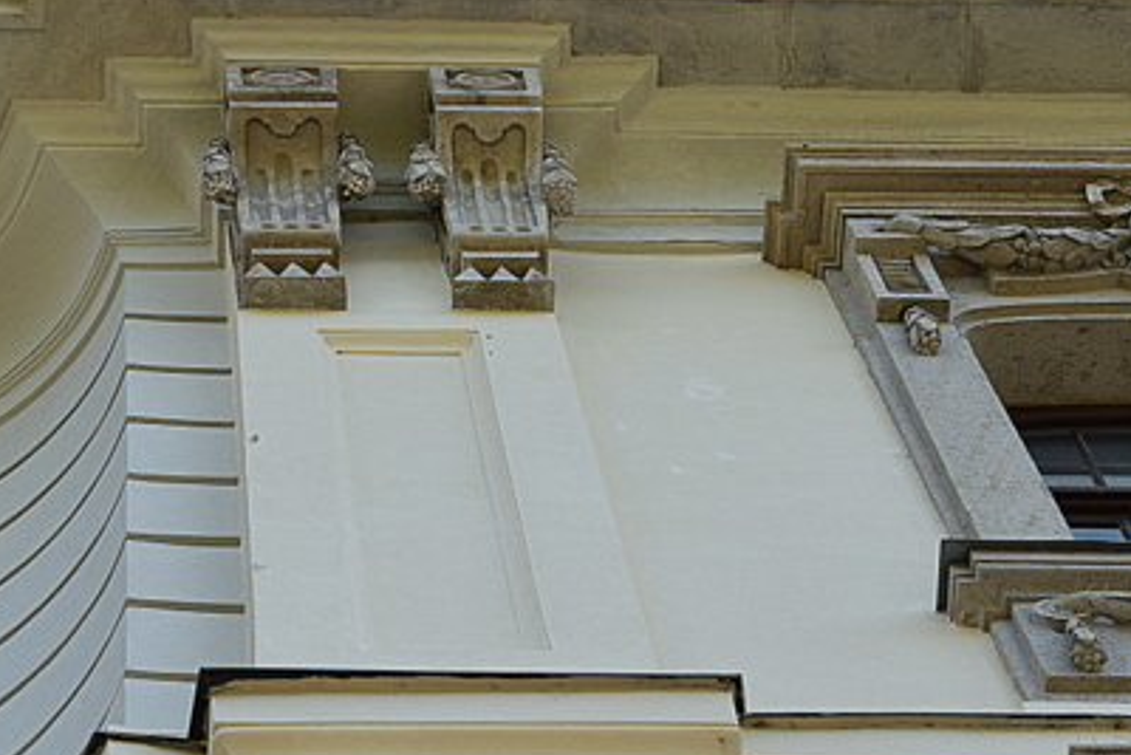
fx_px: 4903
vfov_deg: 8.8
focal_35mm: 156
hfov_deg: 13.2
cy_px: 370
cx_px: 441
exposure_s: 1/320
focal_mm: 52
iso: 400
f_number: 10
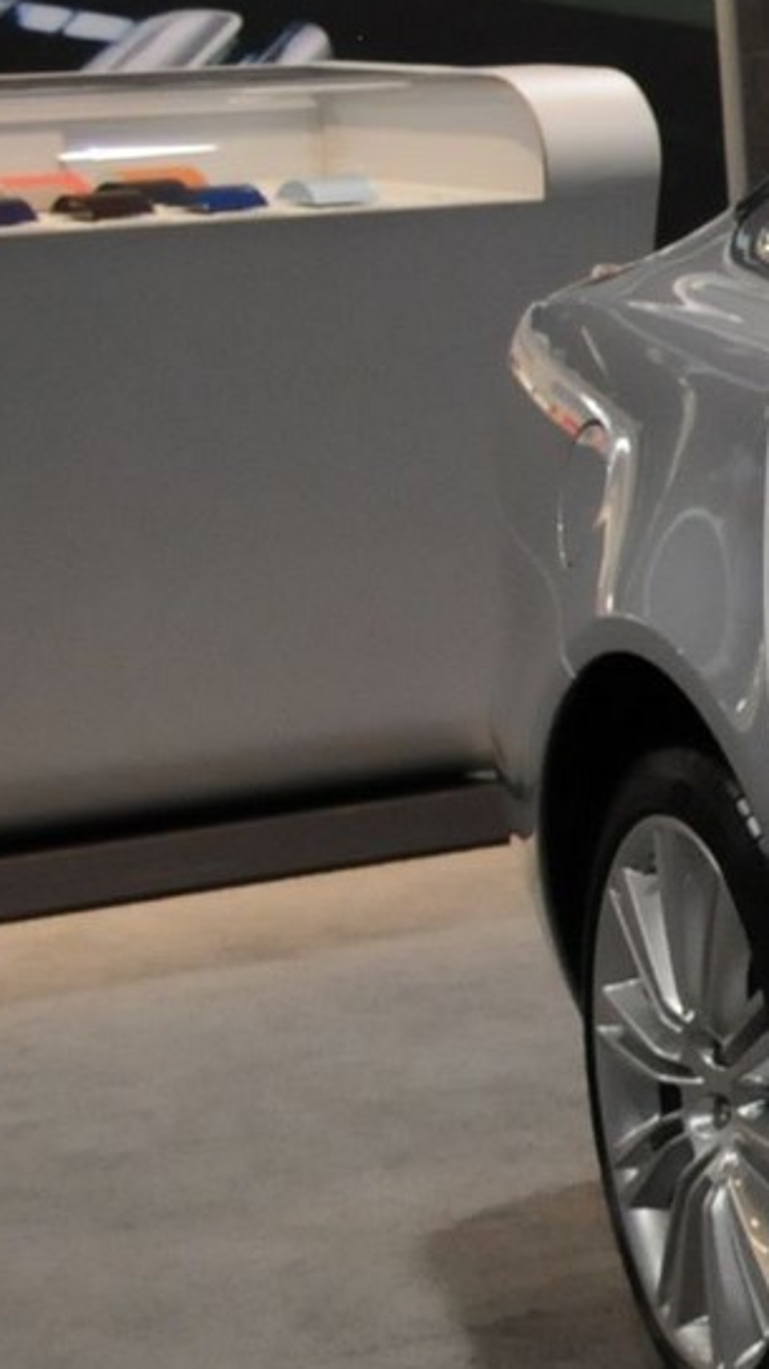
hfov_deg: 6.4
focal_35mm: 159
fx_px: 5770
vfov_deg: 13.4
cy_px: 1148
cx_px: 2917
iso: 800
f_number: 4
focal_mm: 22
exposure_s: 1/60
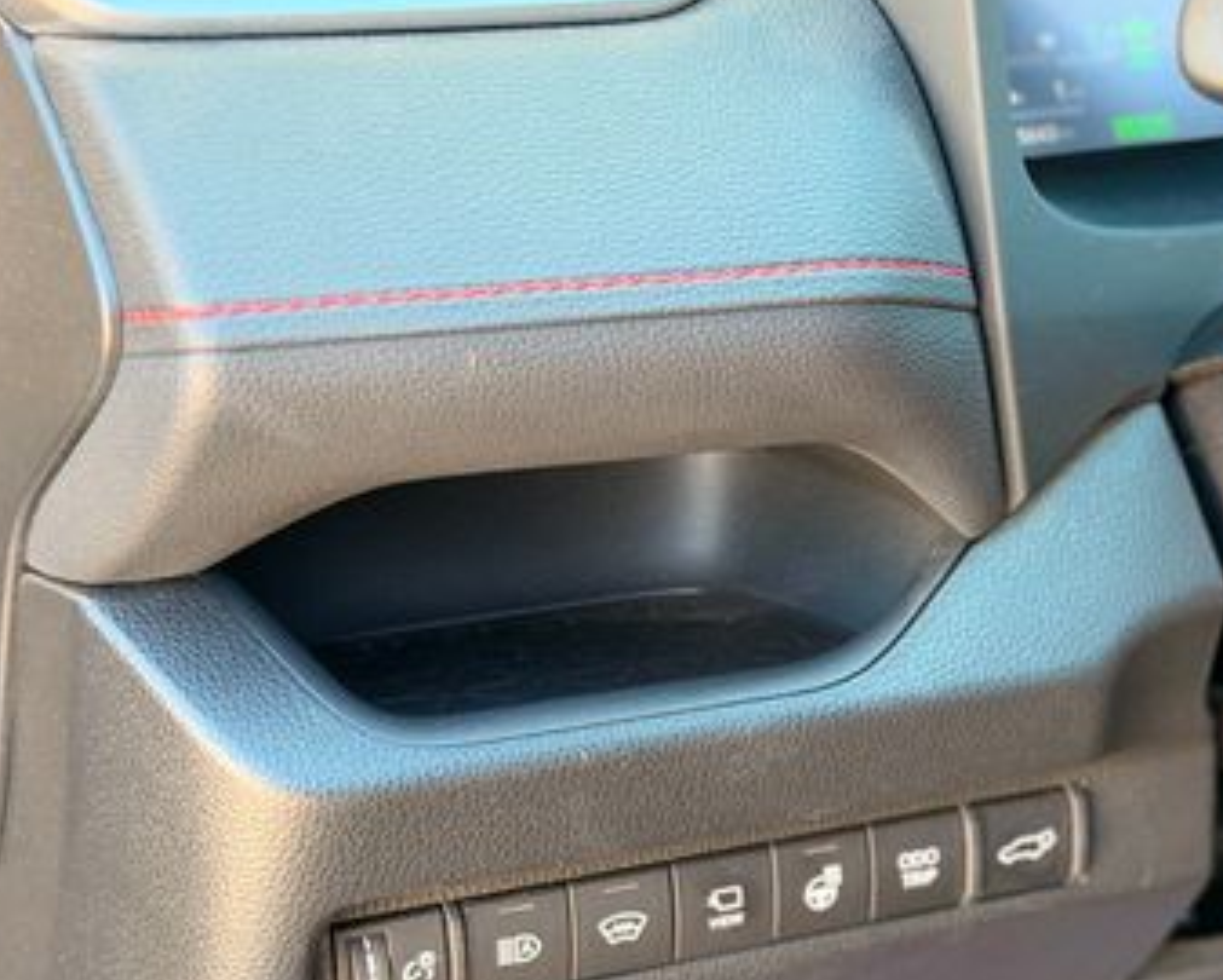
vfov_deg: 17.2
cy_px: 661
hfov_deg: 21.3
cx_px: 929
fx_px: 3223
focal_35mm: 89
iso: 160
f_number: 1.78
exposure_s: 1/67
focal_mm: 6.76
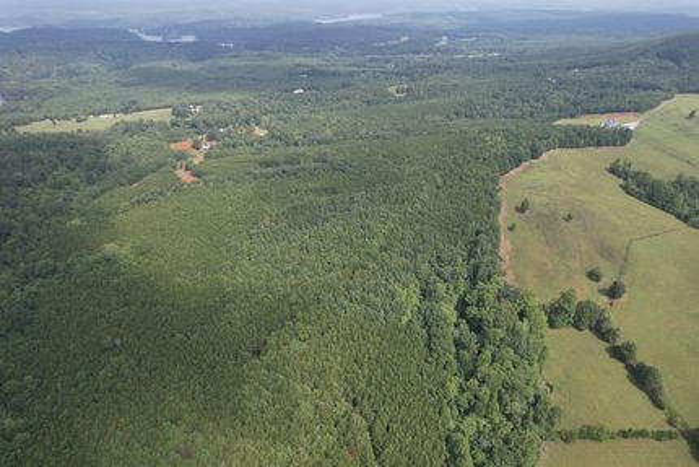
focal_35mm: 22
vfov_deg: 57.3
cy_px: 234
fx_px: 427
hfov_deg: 78.6
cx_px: 350
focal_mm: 8.38
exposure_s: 1/1250
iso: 110
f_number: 2.8
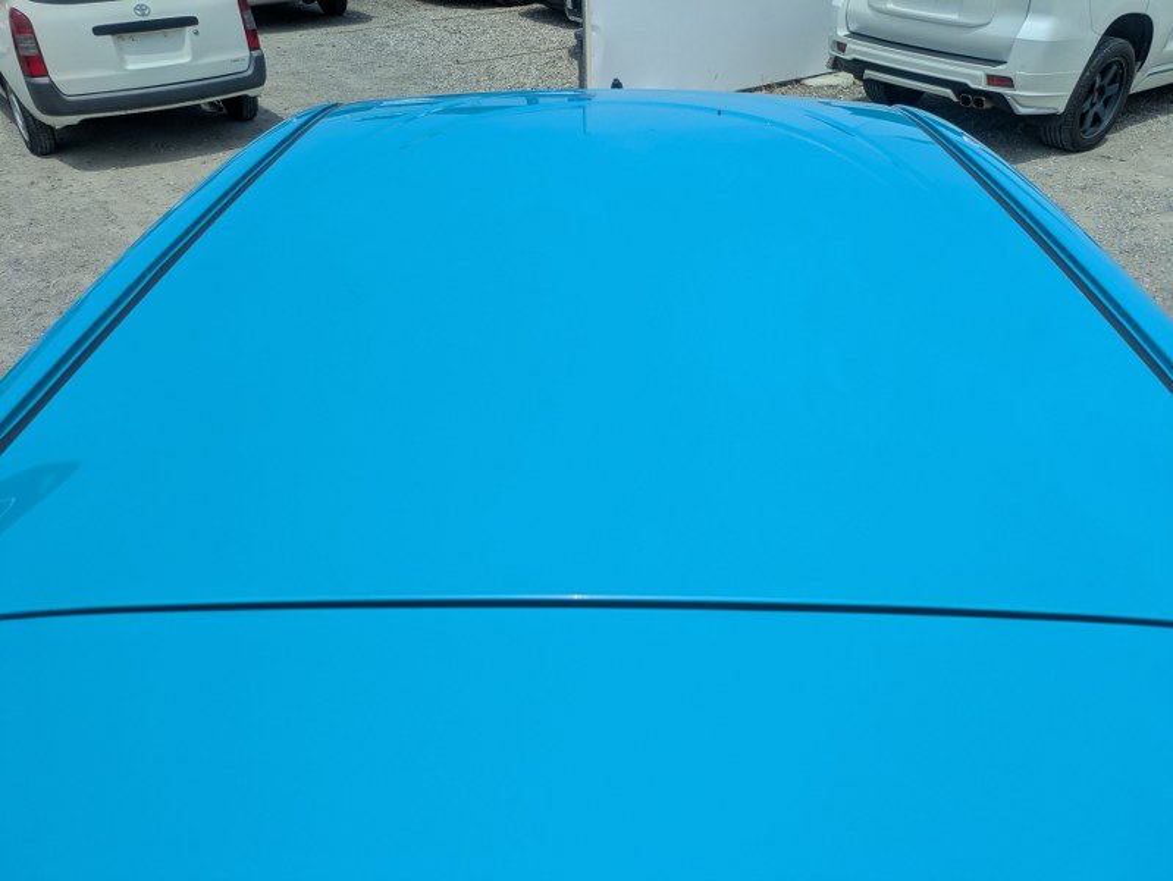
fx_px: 848
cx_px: 586
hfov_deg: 69.4
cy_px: 440
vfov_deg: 54.9
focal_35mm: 25
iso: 54
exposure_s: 1/3559
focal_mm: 5.43
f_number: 1.89
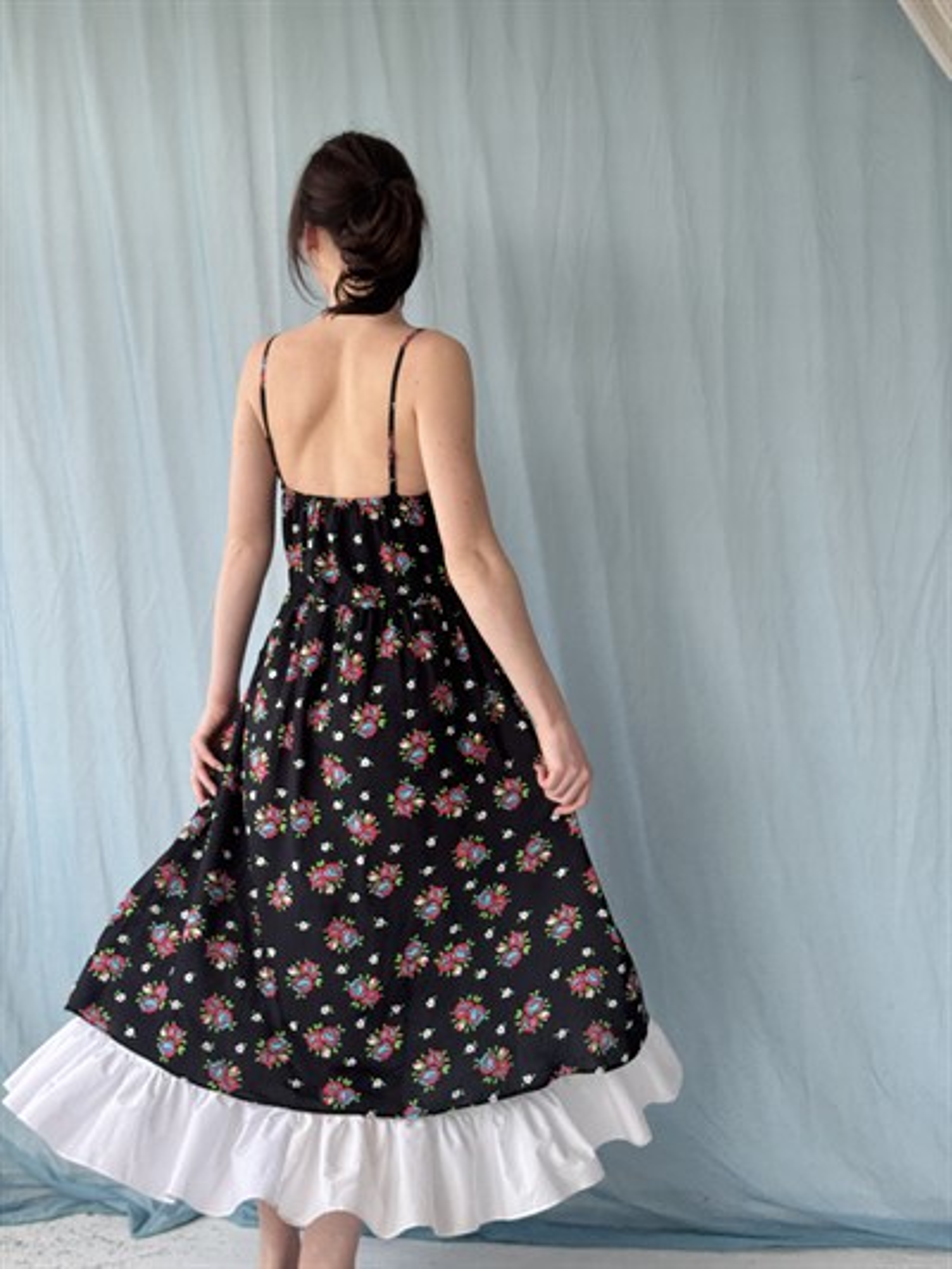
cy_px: 634
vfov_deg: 39.6
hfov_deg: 30.3
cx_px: 476
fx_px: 1759
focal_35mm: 48
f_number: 1.78
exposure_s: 1/275
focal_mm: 6.76
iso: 64
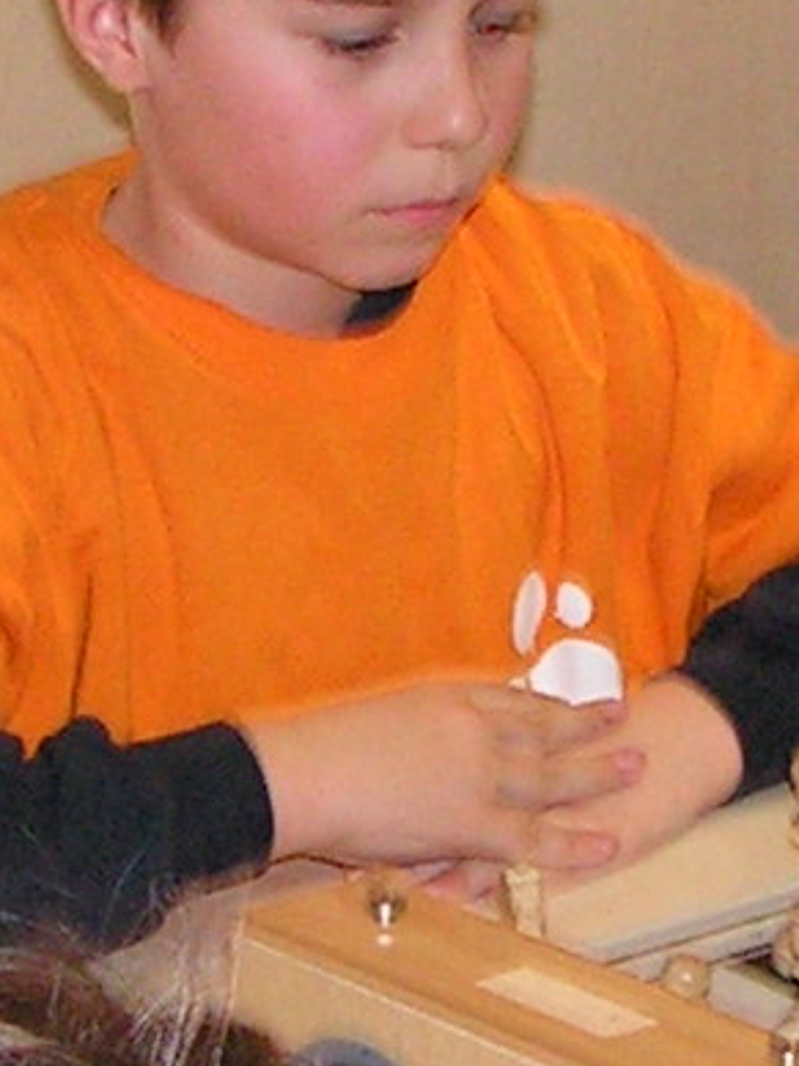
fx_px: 5847
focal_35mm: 190
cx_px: 563
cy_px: 648
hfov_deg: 7.8
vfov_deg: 10.4
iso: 200
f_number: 3.2
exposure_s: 1/40
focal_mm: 6
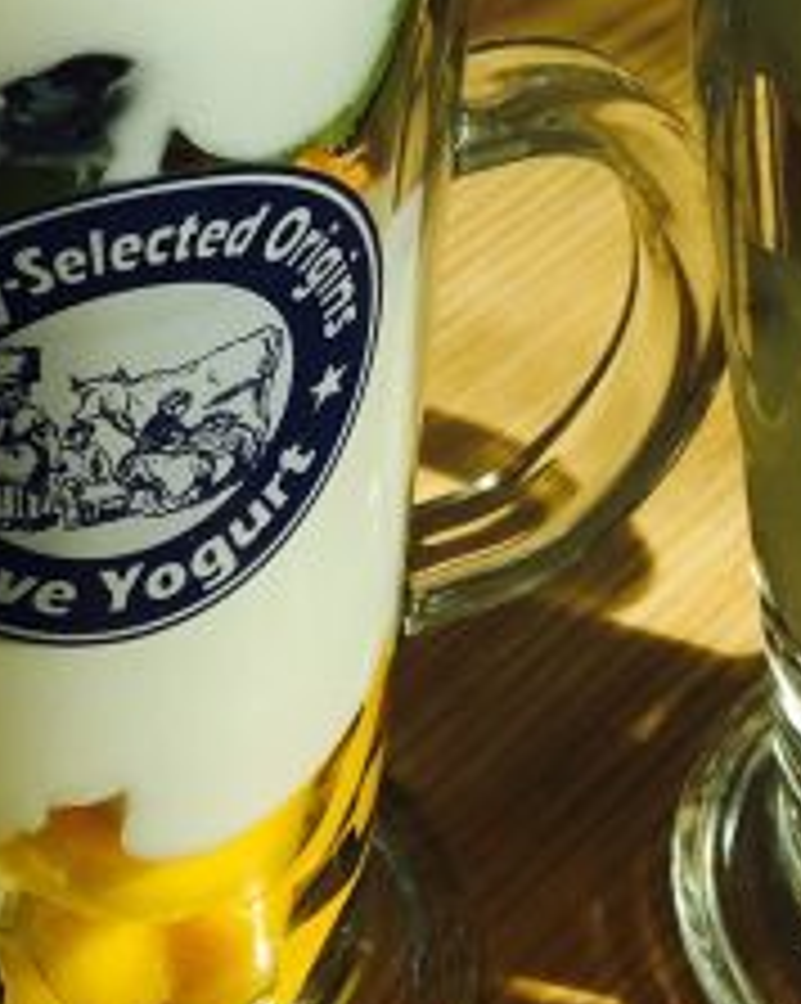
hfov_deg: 17.2
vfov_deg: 20.9
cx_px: 461
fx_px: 2641
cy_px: 54
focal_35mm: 89
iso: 25
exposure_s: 1/864
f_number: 2.2
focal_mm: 4.15
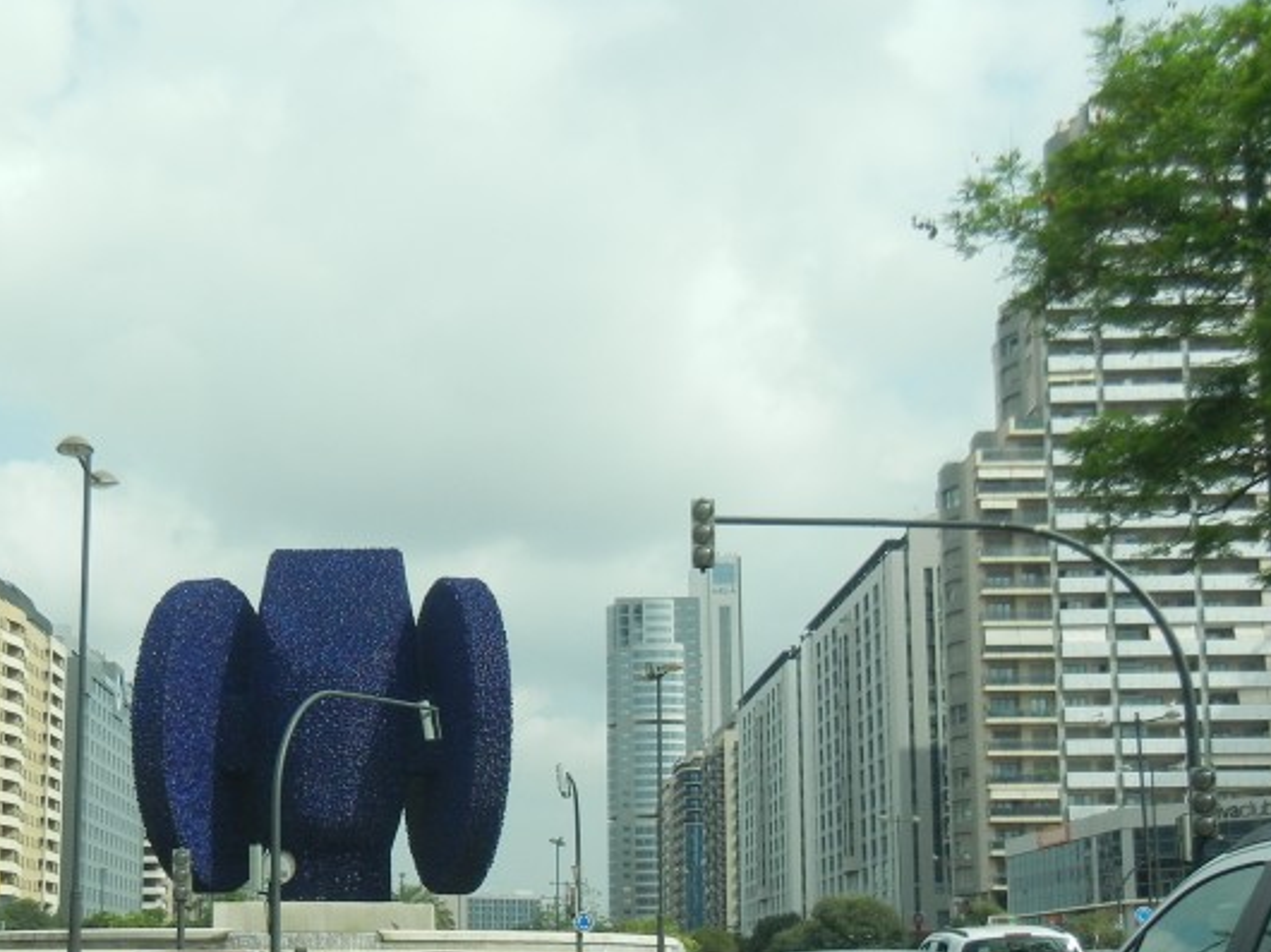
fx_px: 2129
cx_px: 357
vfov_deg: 25.0
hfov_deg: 32.8
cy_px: 683
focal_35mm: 58
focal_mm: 5.4
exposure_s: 1/291
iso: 160
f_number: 7
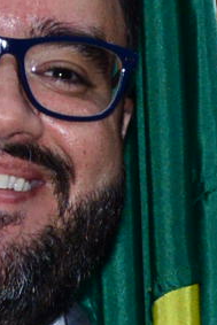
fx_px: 5273
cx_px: -207
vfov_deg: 3.5
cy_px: 518
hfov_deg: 2.3
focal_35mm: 584
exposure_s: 1/125
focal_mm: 55
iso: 2000
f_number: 6.3
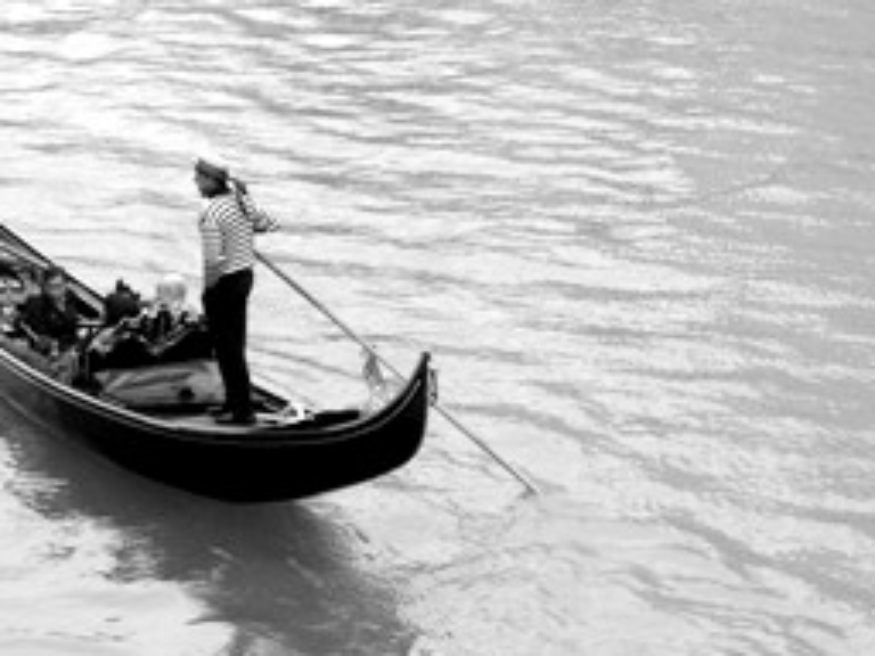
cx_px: 602
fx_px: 5005
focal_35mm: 198
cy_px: 451
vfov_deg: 7.5
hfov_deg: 10.0
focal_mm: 23.4
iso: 64
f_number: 8.2
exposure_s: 1/50.3
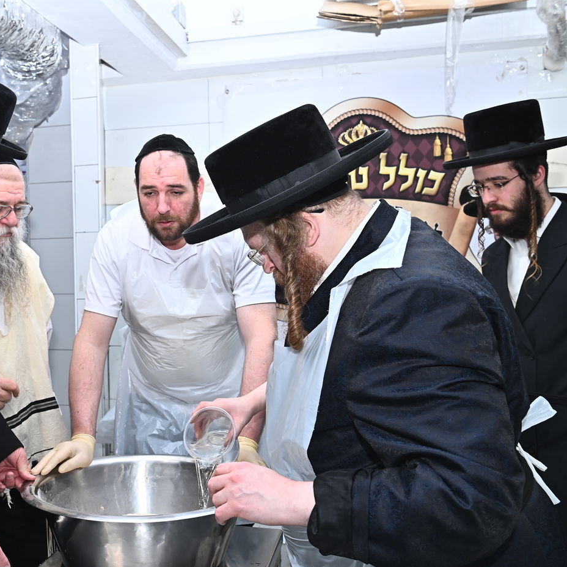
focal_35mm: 41
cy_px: 284
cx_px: 164
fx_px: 760
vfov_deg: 40.9
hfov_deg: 40.1
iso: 1000
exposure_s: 1/200
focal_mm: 32
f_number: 7.1
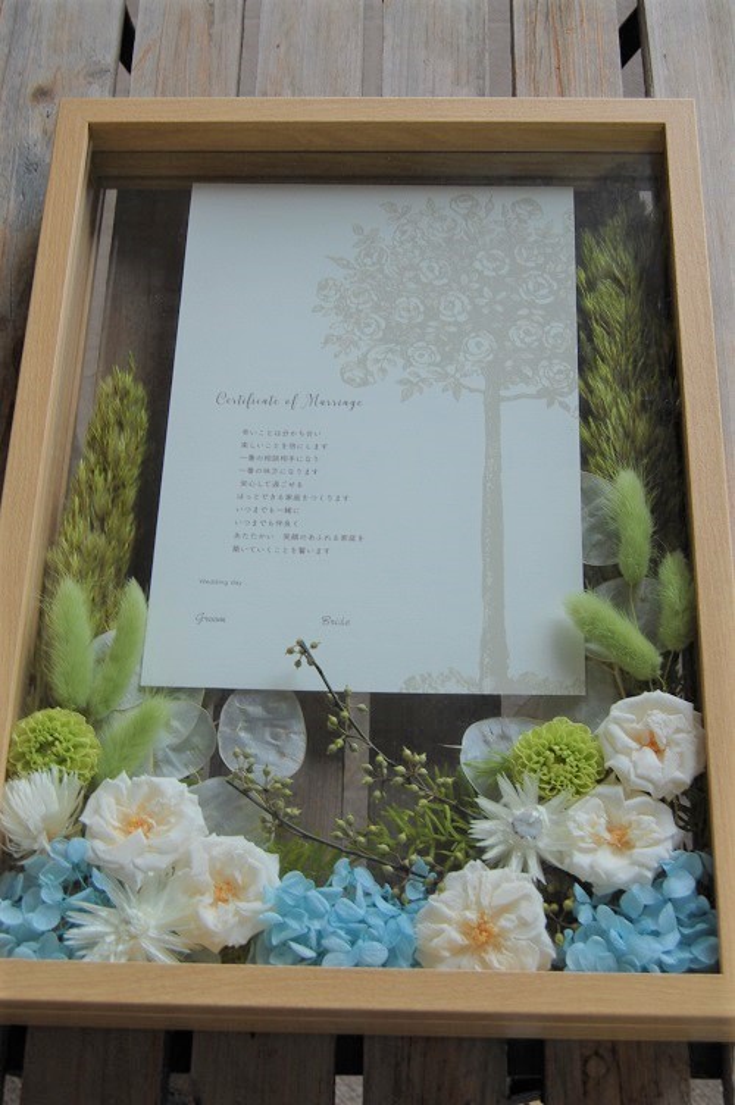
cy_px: 552
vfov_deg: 37.9
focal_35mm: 52
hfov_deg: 25.7
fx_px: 1611
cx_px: 368
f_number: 6.3
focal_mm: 35
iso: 200
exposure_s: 1/10
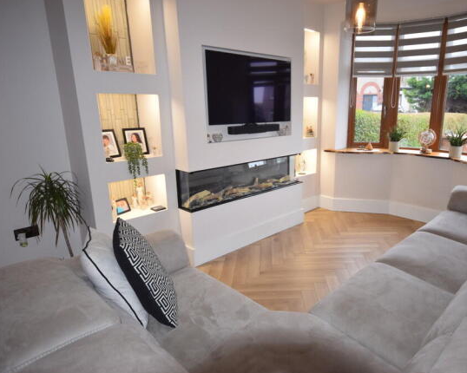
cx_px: 279
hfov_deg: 69.6
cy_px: 187
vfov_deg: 58.7
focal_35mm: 24
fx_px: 332
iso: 800
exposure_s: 1/60
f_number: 4.8
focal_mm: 14
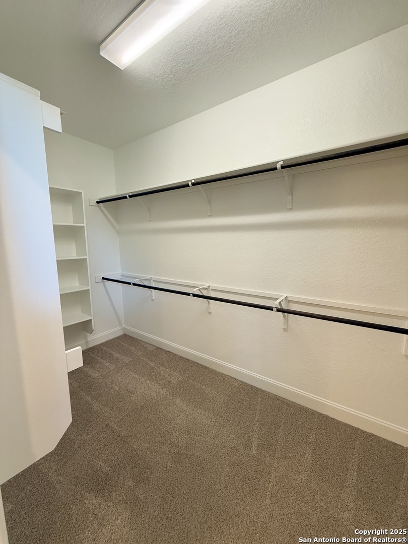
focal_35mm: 14
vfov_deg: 102.1
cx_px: 204
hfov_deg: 85.7
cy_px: 272
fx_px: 220
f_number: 2.2
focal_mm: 2.22
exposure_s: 1/60
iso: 200
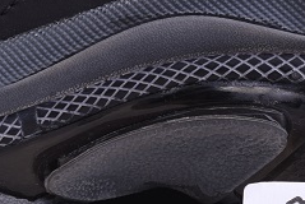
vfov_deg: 2.3
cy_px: -87
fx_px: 5106
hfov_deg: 3.4
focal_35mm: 602
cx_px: 38
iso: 100
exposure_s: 1/200
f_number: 11
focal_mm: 120
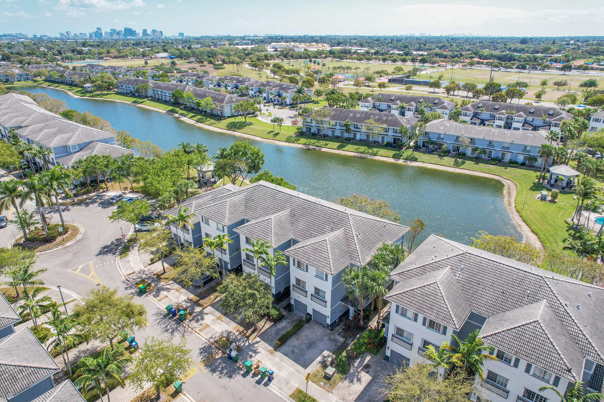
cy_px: 201
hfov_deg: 78.6
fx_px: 369
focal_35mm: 22
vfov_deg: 57.2
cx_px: 302
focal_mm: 8.38
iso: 150
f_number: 2.8
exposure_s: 1/1500
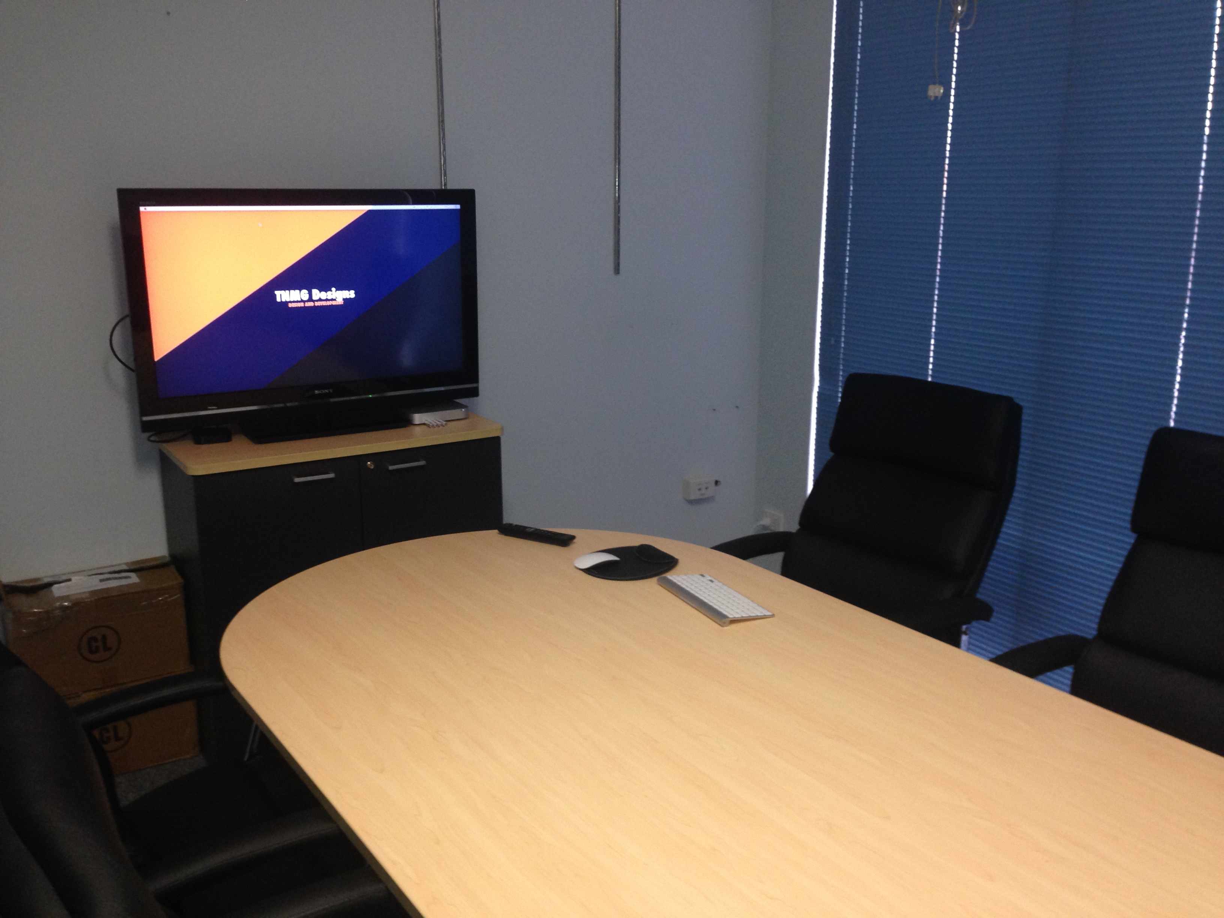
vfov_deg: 42.9
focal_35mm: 33
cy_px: 459
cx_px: 612
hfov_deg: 55.4
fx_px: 1167
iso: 125
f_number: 2.4
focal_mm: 4.12
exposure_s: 1/20
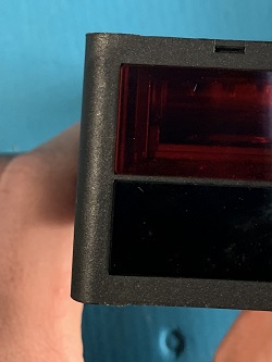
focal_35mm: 63
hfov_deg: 22.8
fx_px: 660
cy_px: 39
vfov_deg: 29.5
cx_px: 233
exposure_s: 1/60
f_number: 1.8
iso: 320
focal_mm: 4.25
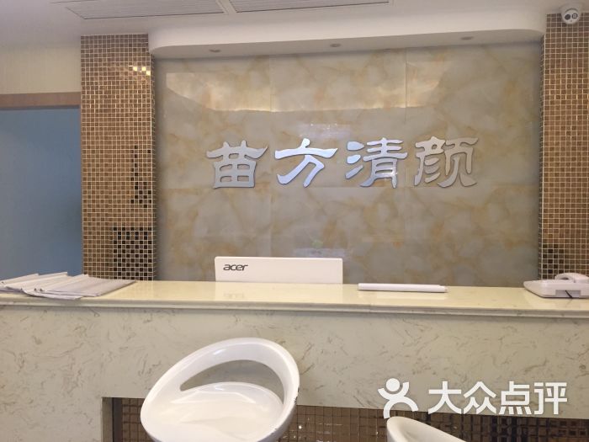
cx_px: 294
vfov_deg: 48.2
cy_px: 221
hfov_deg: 61.7
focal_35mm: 29
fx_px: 493
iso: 160
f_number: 2.2
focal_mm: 4.15
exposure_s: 1/33
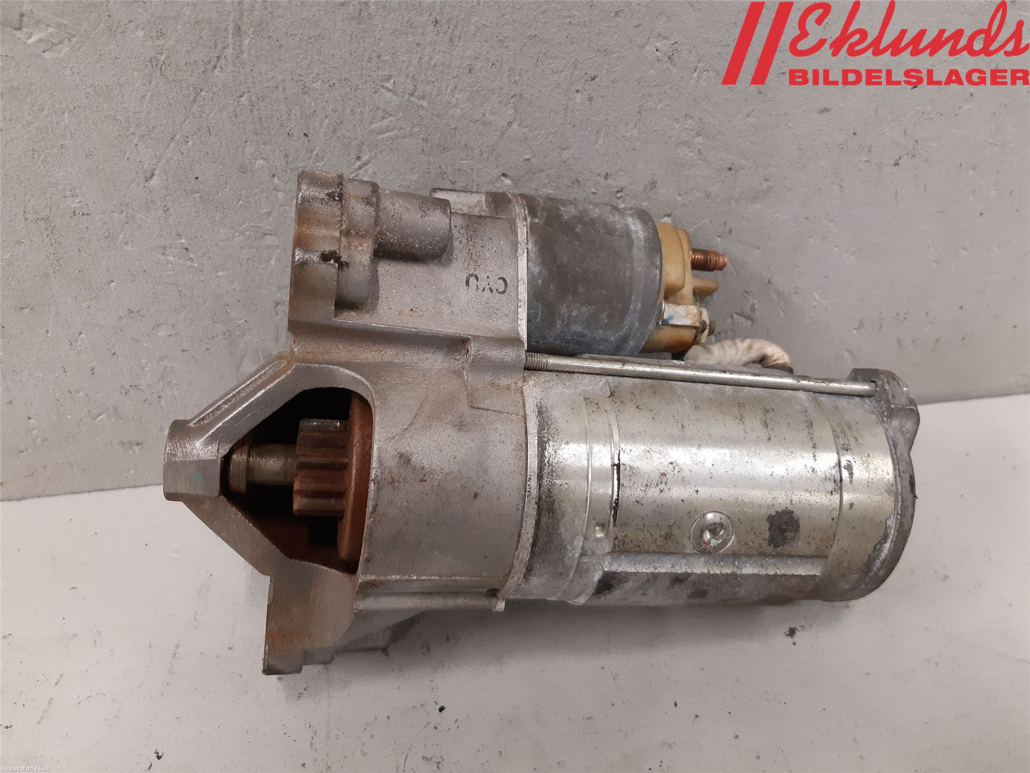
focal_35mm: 26
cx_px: 515
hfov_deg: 67.3
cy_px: 386
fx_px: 774
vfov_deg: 53.1
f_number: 1.7
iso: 200
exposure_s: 1/50
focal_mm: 3.93
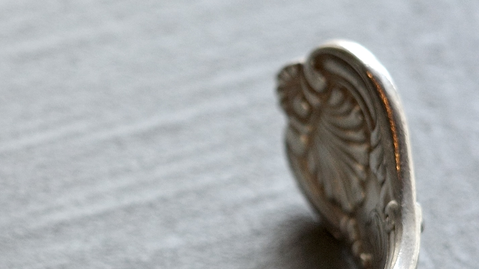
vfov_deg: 6.8
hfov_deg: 12.0
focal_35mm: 177
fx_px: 2248
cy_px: 320
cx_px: 21
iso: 200
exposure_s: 1/200
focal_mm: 26
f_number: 3.5
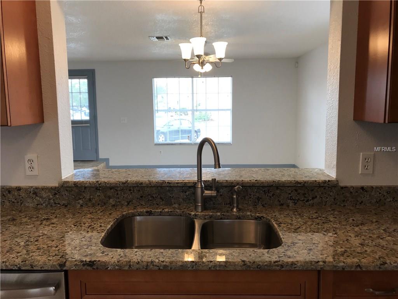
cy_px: 150
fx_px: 322
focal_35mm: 28
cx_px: 199
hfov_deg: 63.4
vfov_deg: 49.7
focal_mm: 3.99
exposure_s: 1/60
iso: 25
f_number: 1.8
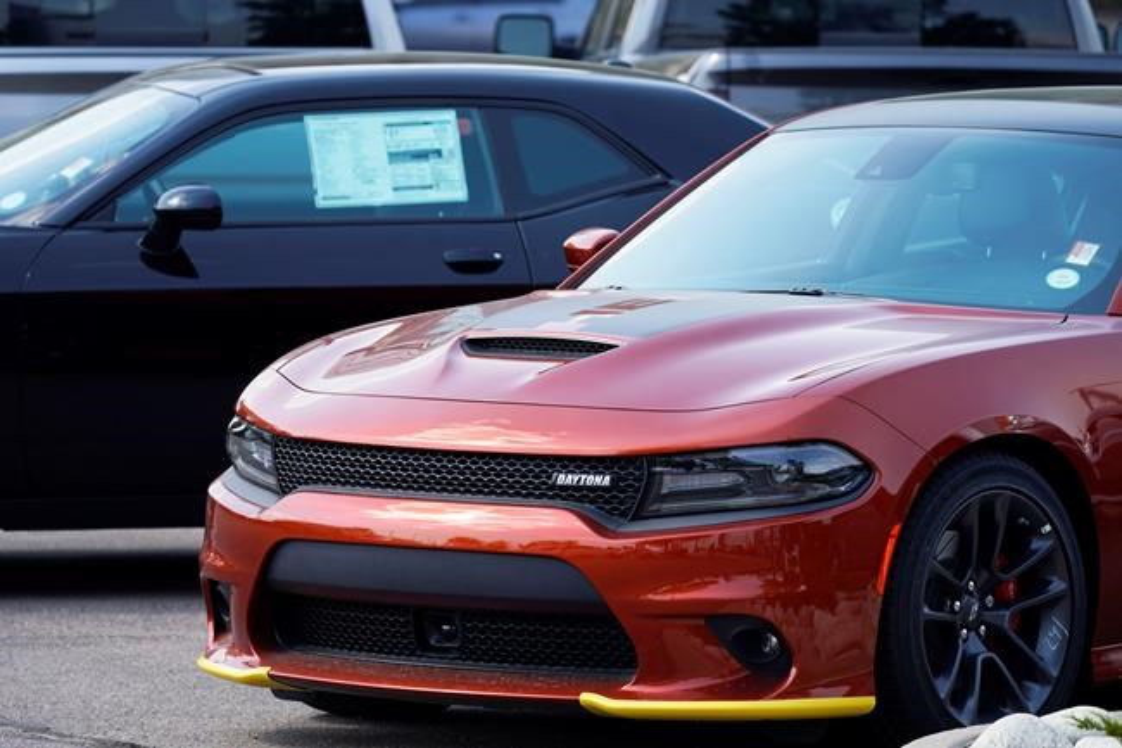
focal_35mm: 241
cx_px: 561
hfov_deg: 8.5
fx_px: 7509
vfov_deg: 5.7
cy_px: 374
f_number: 5.6
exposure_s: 1/320
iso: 125
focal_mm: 241
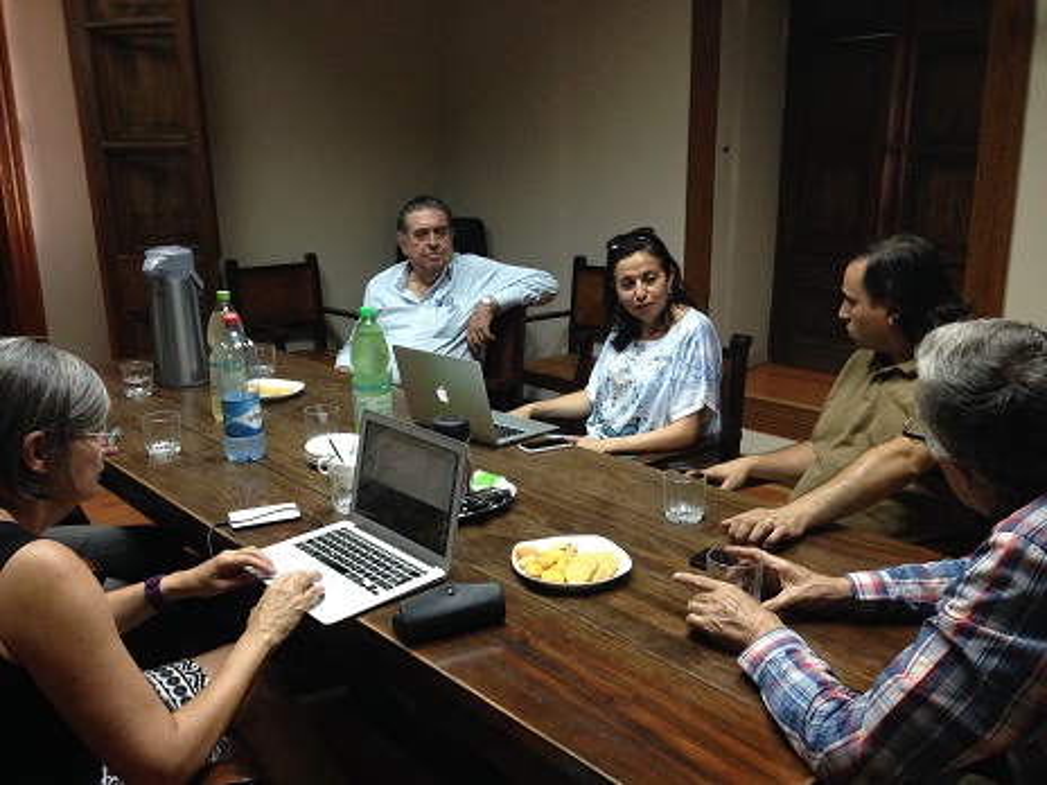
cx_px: 524
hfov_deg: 55.4
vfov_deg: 42.9
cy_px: 392
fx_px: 998
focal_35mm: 33
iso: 200
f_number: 2.4
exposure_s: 1/20
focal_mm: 4.12
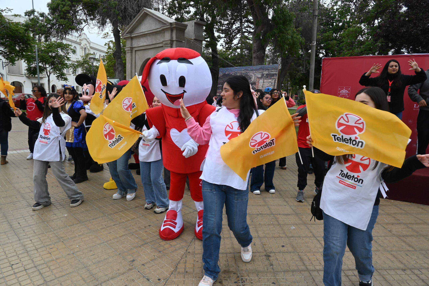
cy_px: 143
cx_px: 214
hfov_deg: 73.7
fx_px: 286
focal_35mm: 24
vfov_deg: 53.1
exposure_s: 1/250
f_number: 5.6
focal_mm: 16
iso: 100
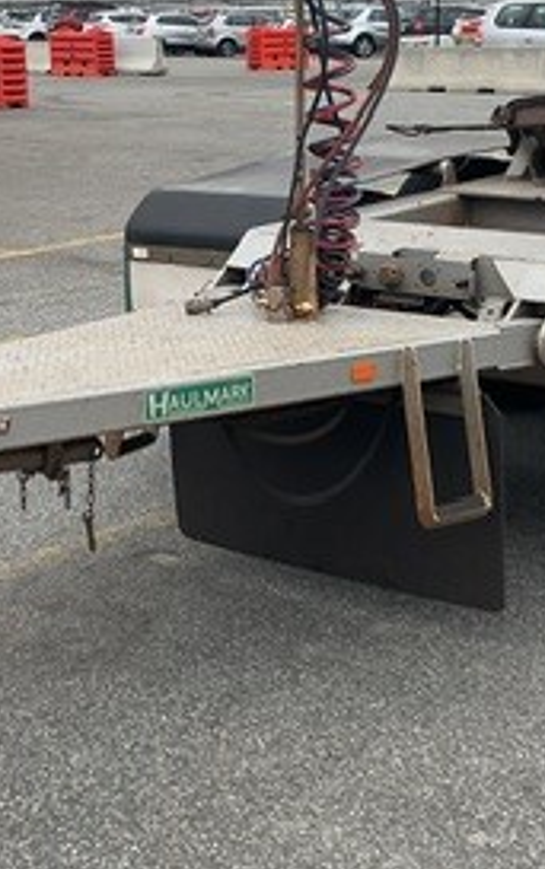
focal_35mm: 72
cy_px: 372
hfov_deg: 18.1
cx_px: 280
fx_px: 1708
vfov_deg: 28.5
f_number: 1.8
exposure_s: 1/1534
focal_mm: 3
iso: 16
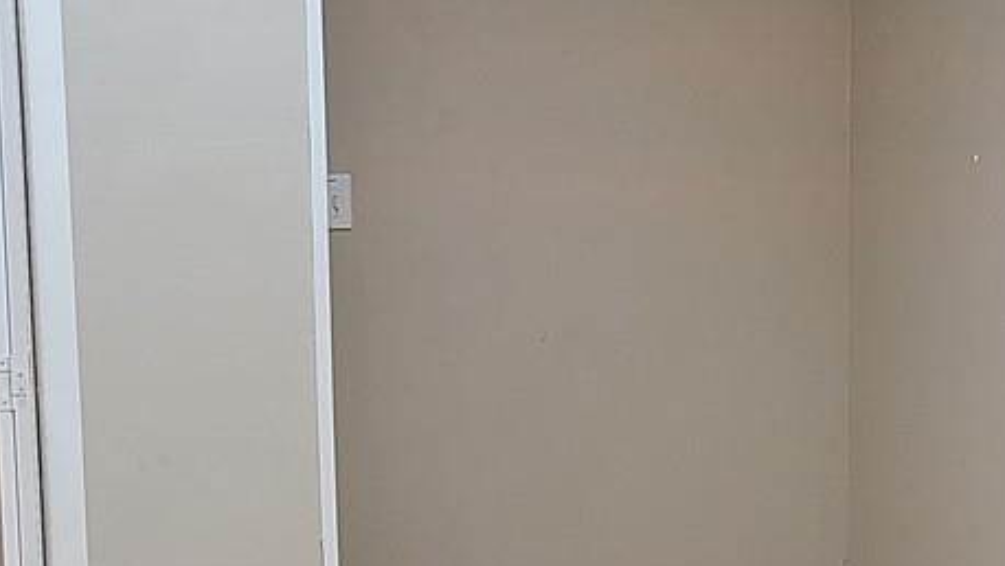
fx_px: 2639
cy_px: 454
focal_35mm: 99
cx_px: 1001
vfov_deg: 12.2
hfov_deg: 20.9
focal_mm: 5.4
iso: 64
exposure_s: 1/59
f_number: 1.8
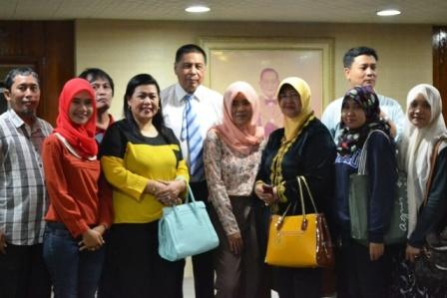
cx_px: 224
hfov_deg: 28.1
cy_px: 149
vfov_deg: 18.9
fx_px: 894
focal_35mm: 72
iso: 3200
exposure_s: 1/15
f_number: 5.3
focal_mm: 48
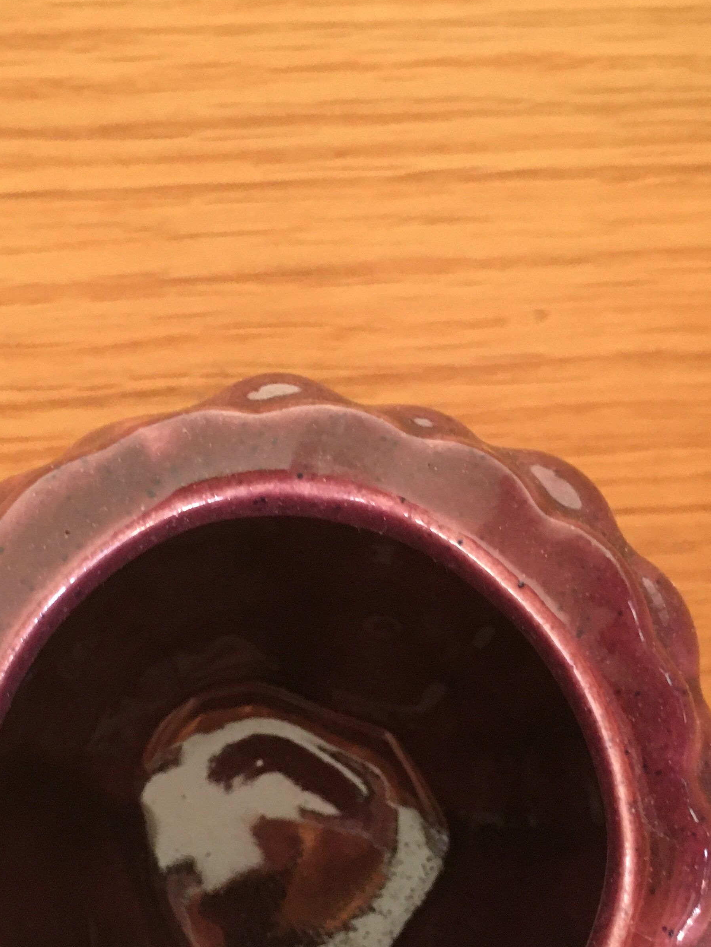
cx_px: 288
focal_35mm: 49
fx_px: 1342
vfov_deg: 38.4
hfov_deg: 29.6
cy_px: 636
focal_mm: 4.15
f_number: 2.2
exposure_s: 1/17
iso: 200
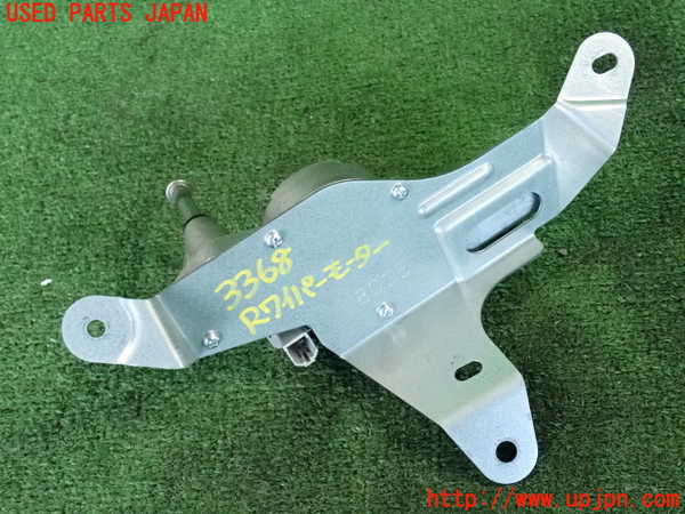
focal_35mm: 41
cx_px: 342
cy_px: 257
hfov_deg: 45.8
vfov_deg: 35.1
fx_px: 811
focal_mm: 7.31
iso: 2000
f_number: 2.8
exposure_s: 1/125
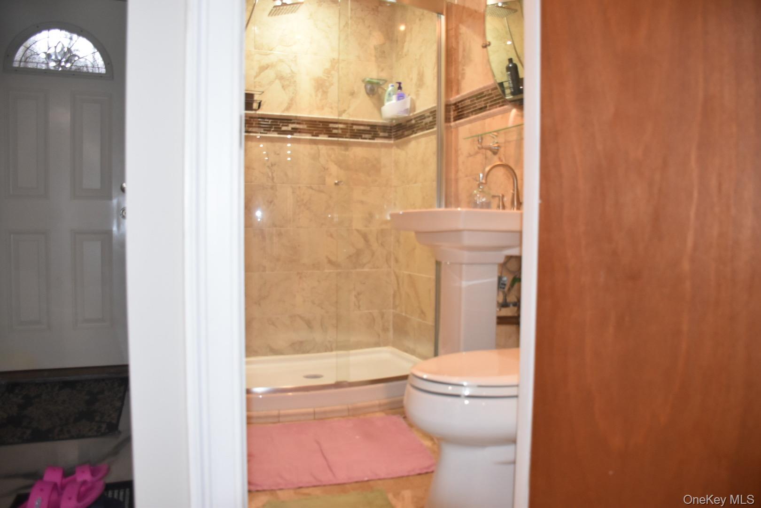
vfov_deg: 47.9
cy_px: 254
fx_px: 571
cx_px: 380
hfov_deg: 67.4
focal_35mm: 27
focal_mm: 18
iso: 1250
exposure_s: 1/60
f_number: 3.5
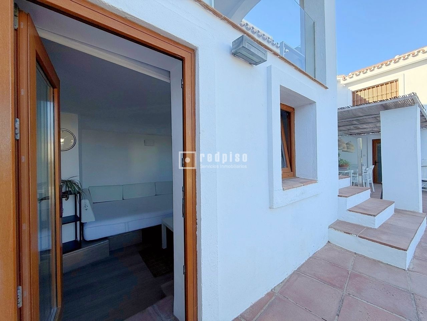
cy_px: 160
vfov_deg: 85.7
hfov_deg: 102.1
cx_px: 214
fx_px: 173
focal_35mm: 14
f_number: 2.2
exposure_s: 1/486
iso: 50
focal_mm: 2.22
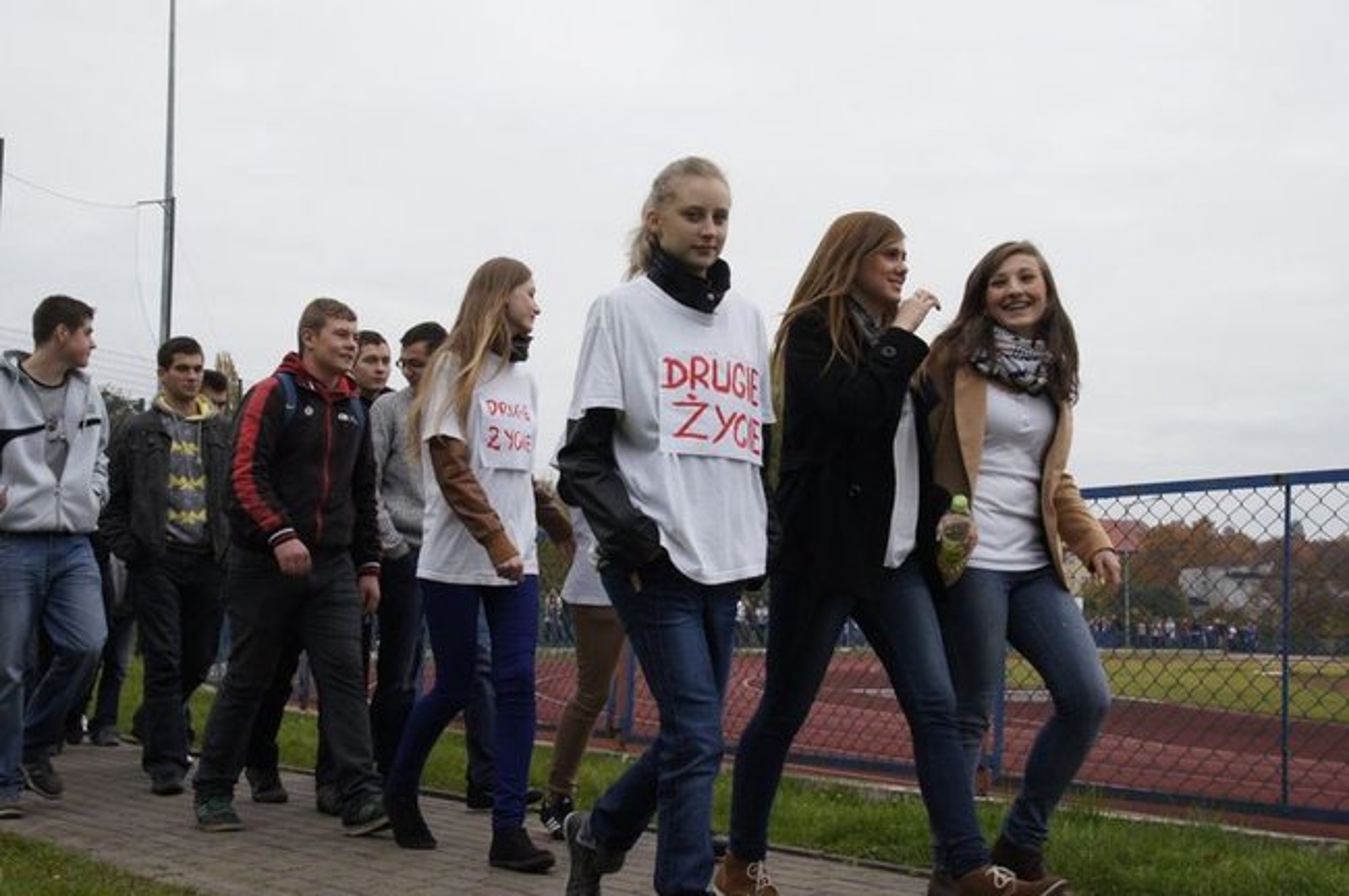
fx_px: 1572
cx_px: 674
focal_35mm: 42
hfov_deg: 46.4
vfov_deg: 31.8
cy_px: 448
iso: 1600
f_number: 13
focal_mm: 28
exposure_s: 1/400
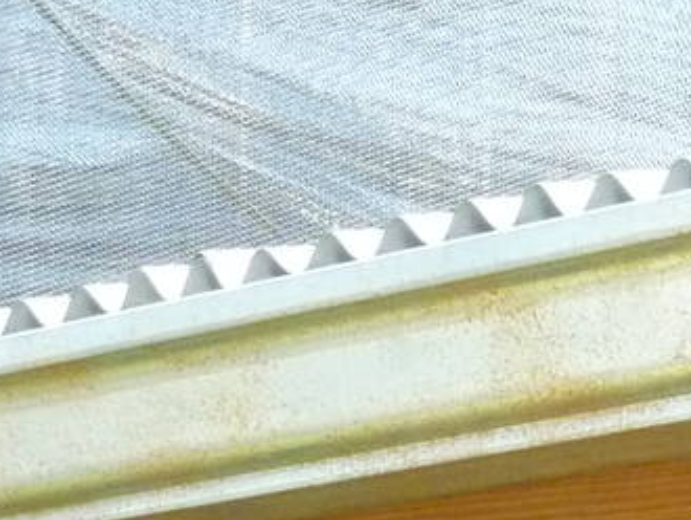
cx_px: 1392
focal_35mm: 305
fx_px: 6093
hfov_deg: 6.3
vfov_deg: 4.8
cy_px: 977
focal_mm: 10.3
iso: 400
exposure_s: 1/400
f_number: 4
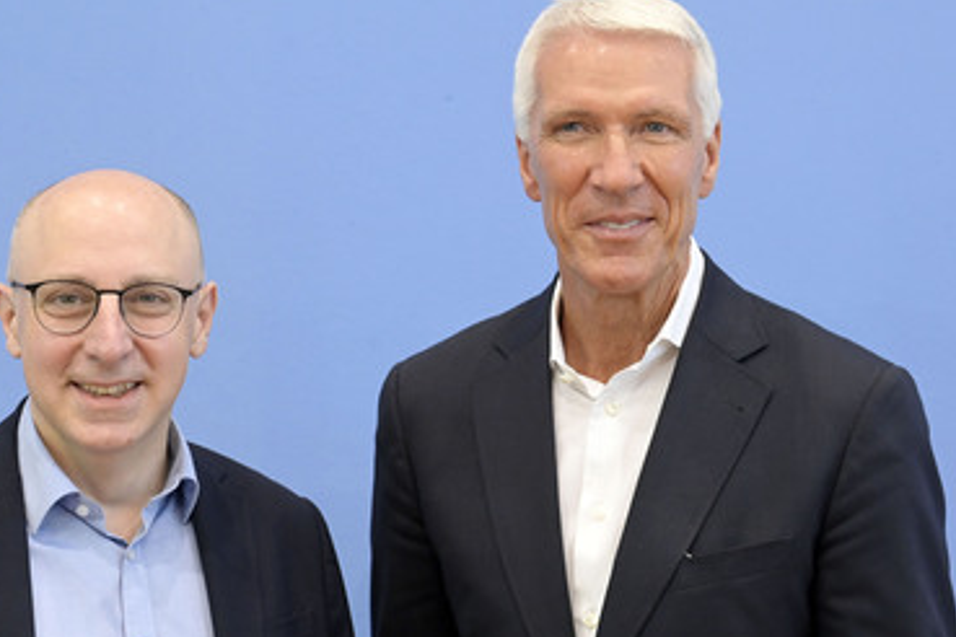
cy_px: 274
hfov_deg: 19.4
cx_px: 400
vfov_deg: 13.0
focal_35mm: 105
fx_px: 2788
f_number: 4.5
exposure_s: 1/400
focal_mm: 86
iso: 4000
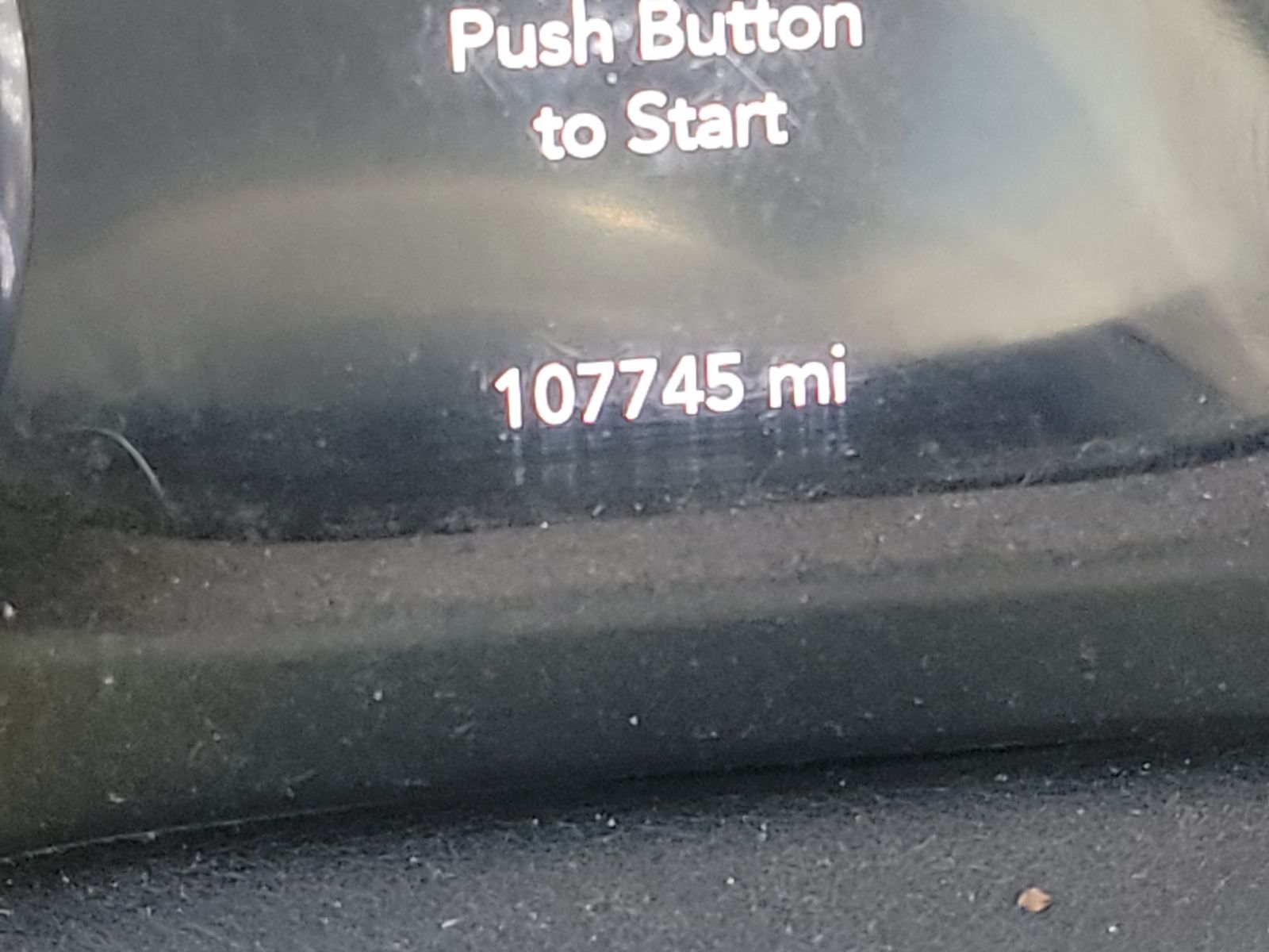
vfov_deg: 56.8
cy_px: 476
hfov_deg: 71.6
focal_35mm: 24
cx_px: 634
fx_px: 880
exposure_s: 1/59
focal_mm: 6.7
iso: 509
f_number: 1.8
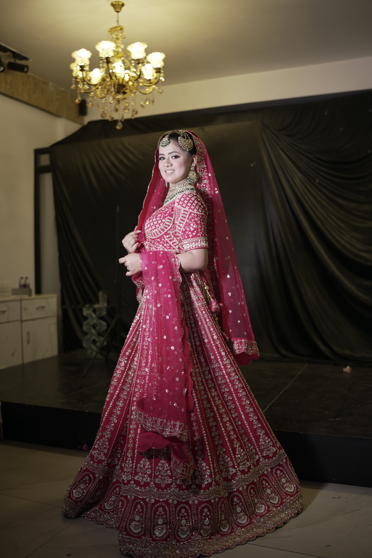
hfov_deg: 37.9
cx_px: 186
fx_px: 542
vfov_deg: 54.4
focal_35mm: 35
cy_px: 279
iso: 250
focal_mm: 35
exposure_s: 1/200
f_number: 1.4
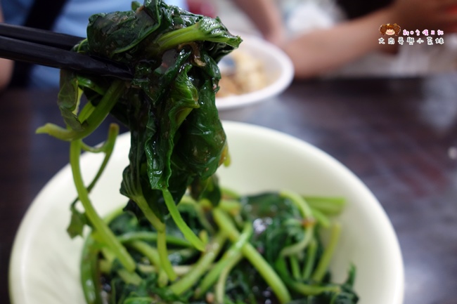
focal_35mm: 28
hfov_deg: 65.5
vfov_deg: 46.4
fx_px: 355
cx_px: 228
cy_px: 152
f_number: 3.2
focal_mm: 10.4
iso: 500
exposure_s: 1/30
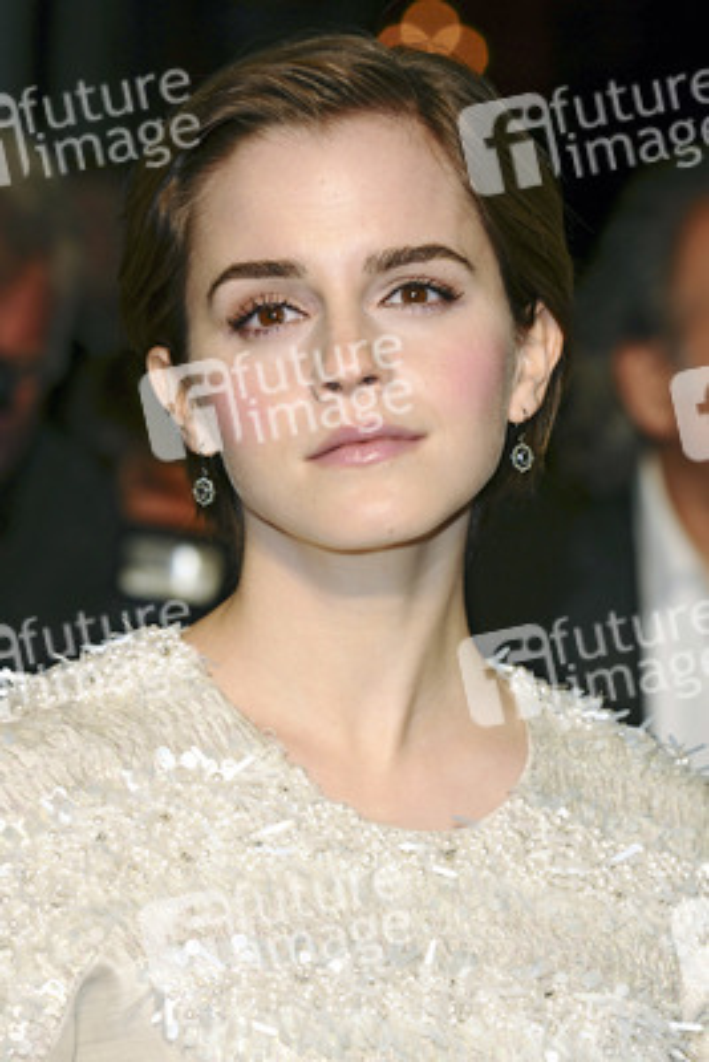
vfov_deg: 12.2
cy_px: 531
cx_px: 354
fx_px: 4958
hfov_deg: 8.2
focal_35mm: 168
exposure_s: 1/200
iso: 200
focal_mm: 112
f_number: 5
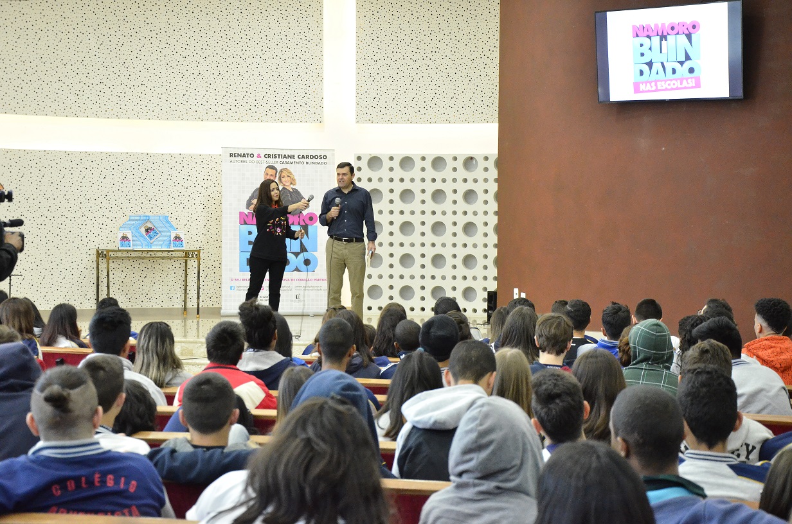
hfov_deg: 27.0
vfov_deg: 18.1
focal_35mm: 75
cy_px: 262
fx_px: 1647
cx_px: 396
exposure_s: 1/50
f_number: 6.3
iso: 4000
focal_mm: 50
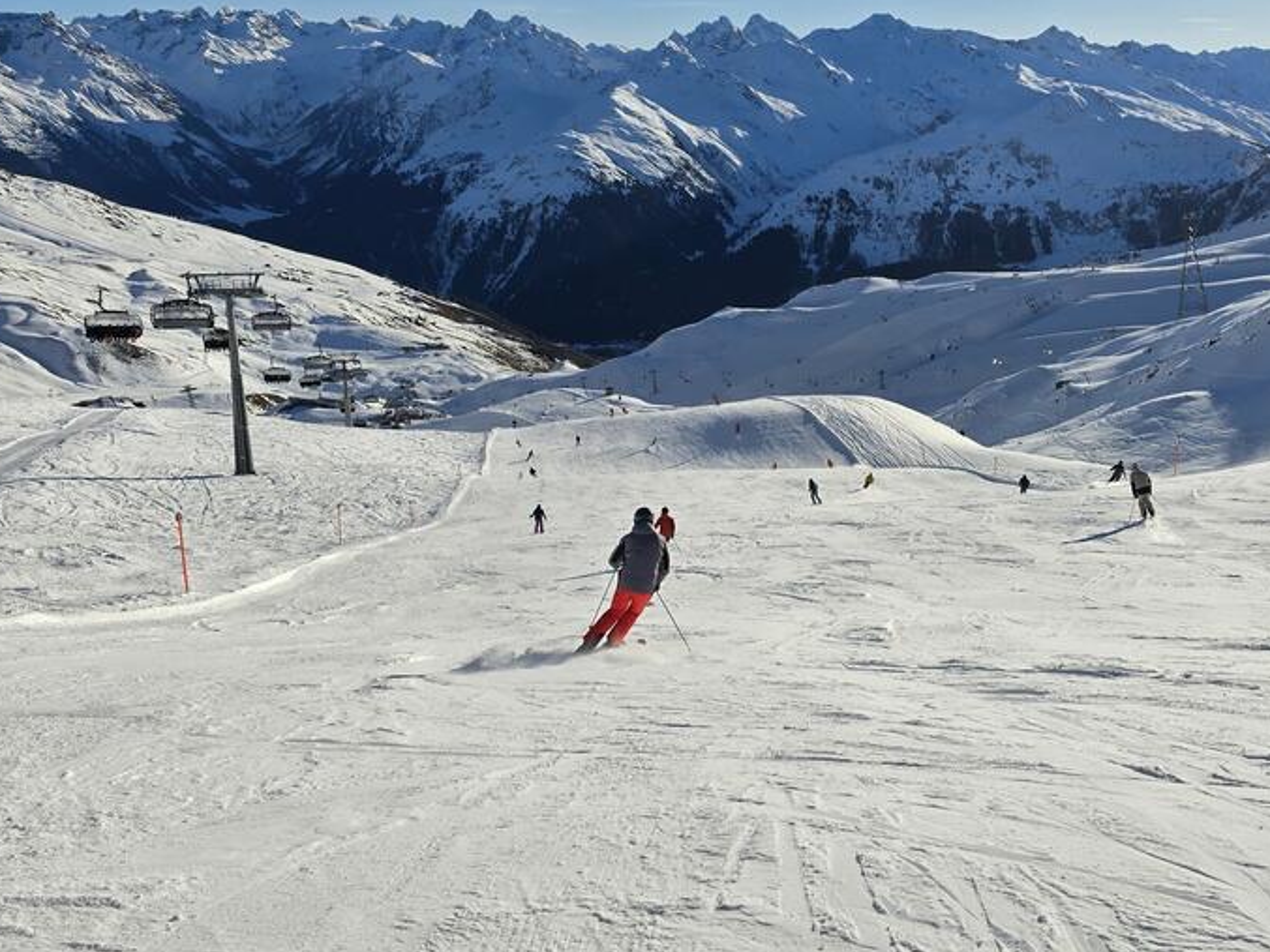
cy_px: 449
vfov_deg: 40.7
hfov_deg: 51.6
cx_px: 848
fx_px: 1284
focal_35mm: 35
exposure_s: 1/1542
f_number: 1.7
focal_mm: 6.3
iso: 12
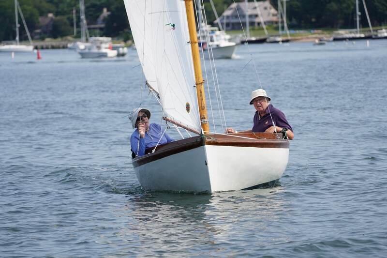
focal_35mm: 225
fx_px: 2418
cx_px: 194
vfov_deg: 6.1
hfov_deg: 9.2
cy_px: 129
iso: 160
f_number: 5
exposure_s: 1/1000
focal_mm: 150
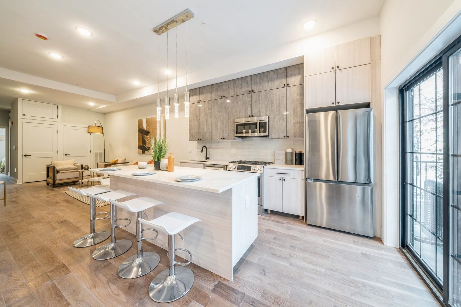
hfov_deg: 112.6
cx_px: 230
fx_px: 154
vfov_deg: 90.0
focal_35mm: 12
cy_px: 154
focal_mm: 12
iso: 200
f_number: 11
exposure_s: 1/1.25
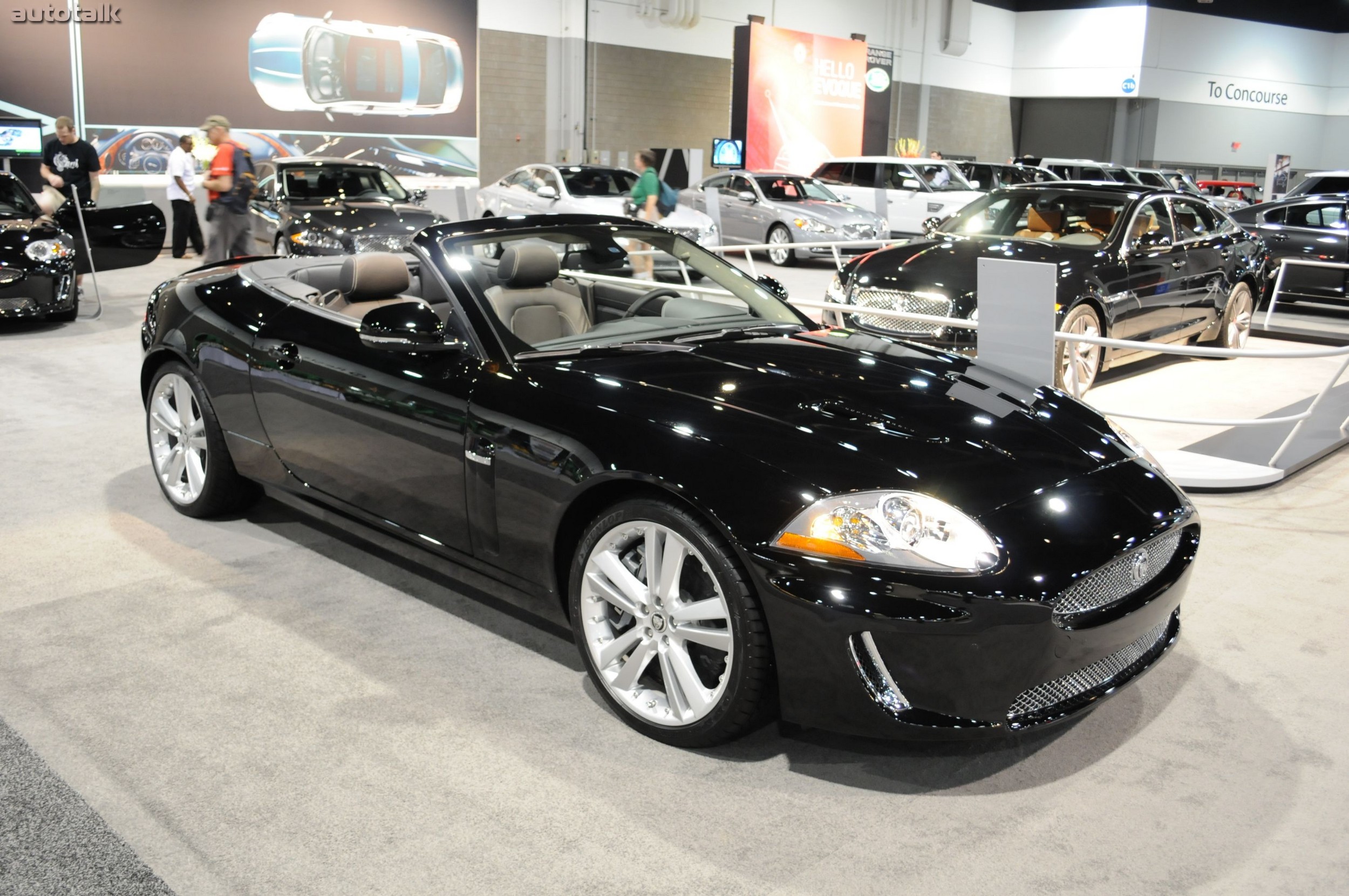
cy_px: 448
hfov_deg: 57.3
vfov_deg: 39.9
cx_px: 674
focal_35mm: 33
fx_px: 1235
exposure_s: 1/15
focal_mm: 22
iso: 800
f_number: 3.8
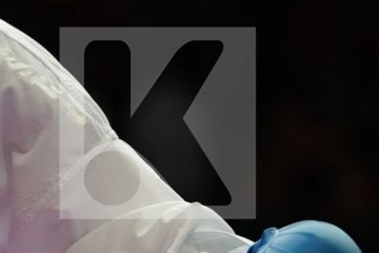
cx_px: -199
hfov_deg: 2.2
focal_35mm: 954
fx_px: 10043
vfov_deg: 1.4
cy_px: 123
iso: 1600
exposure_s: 1/1000
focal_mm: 191
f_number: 2.8
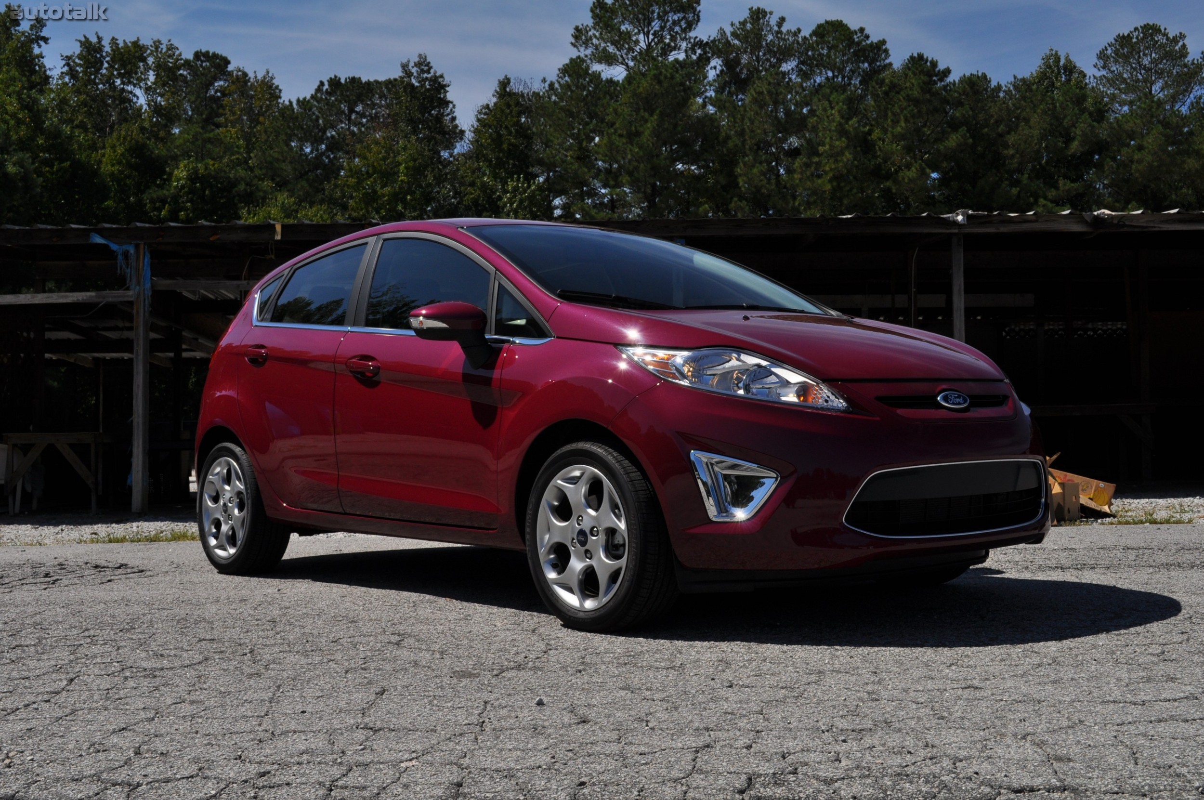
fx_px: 1453
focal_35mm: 44
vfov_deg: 30.8
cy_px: 400
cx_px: 602
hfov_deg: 45.0
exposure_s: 1/640
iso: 200
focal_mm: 29
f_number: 13
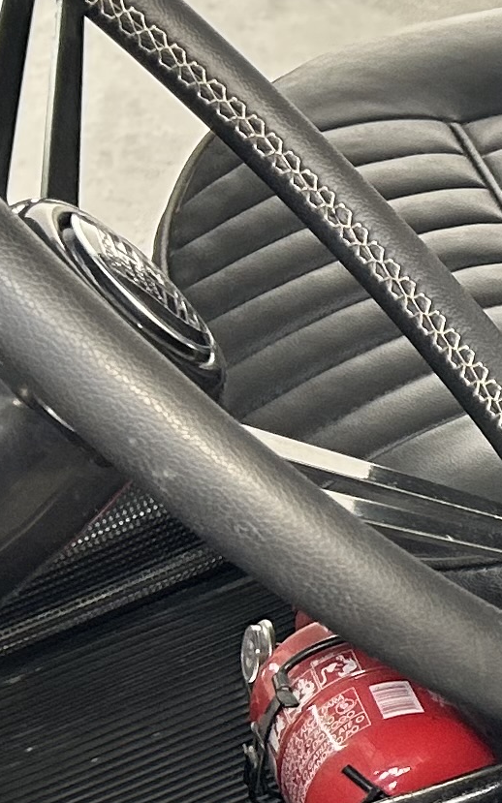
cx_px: 1237
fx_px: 2934
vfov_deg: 15.6
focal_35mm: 134
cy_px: 355
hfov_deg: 8.8
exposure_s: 1/115
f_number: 1.5
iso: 125
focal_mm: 5.7
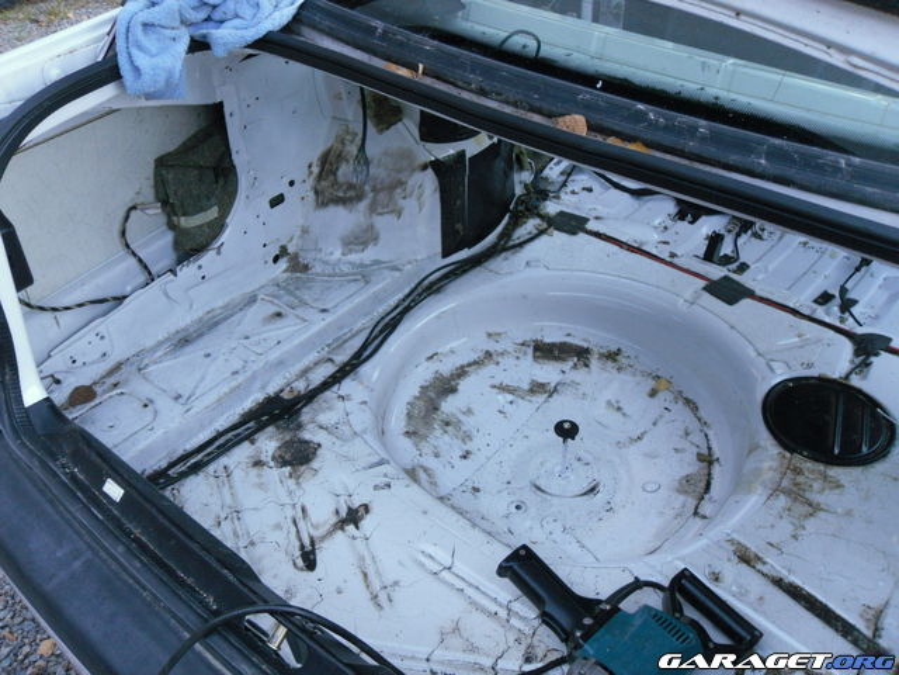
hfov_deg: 52.6
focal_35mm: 35
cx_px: 450
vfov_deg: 40.7
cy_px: 338
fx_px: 909
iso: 200
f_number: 3.5
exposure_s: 1/45
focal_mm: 6.3
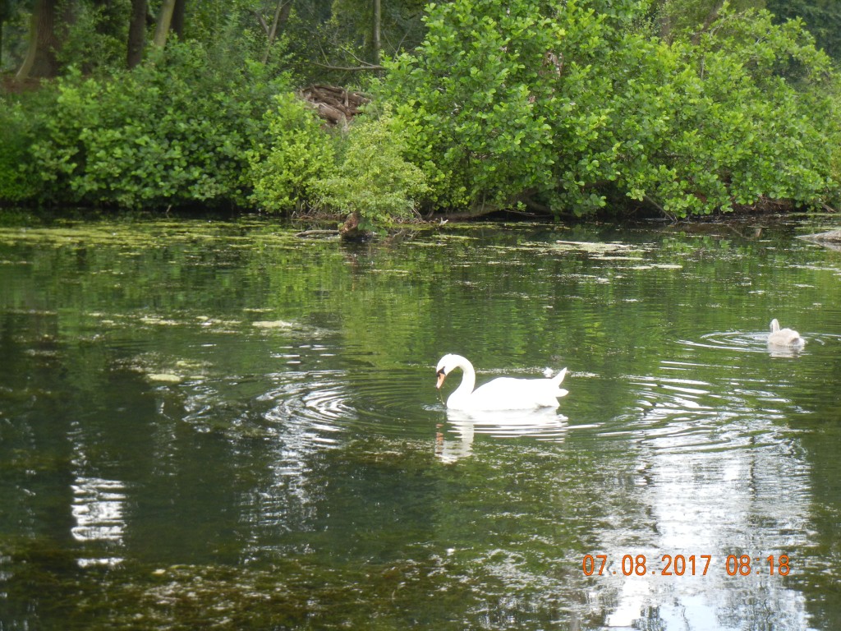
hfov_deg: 19.3
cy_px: 316
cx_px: 420
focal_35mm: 102
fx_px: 2478
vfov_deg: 14.5
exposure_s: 1/250
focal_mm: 18.3
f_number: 4.5
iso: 262
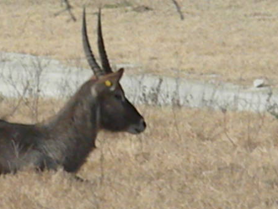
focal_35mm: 920
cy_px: 25
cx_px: 36
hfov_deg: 2.2
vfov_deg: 1.6
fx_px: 7388
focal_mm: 46.2
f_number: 14
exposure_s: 1/425
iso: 640
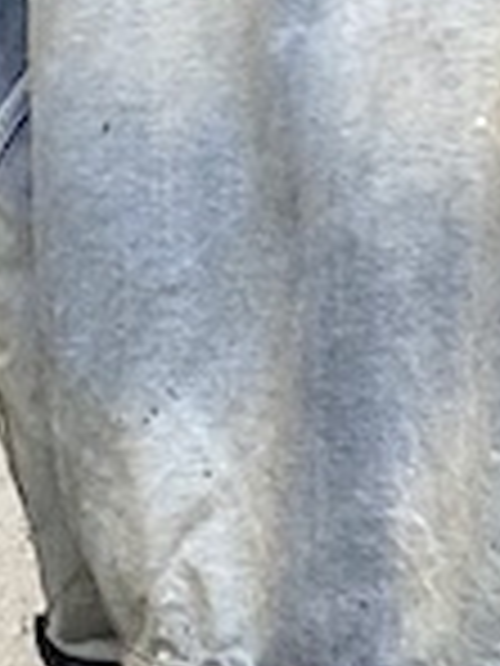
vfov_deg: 12.4
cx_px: 532
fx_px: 2889
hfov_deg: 9.8
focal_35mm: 150
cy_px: 1064
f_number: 1.8
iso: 500
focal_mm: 4.25
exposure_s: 1/33
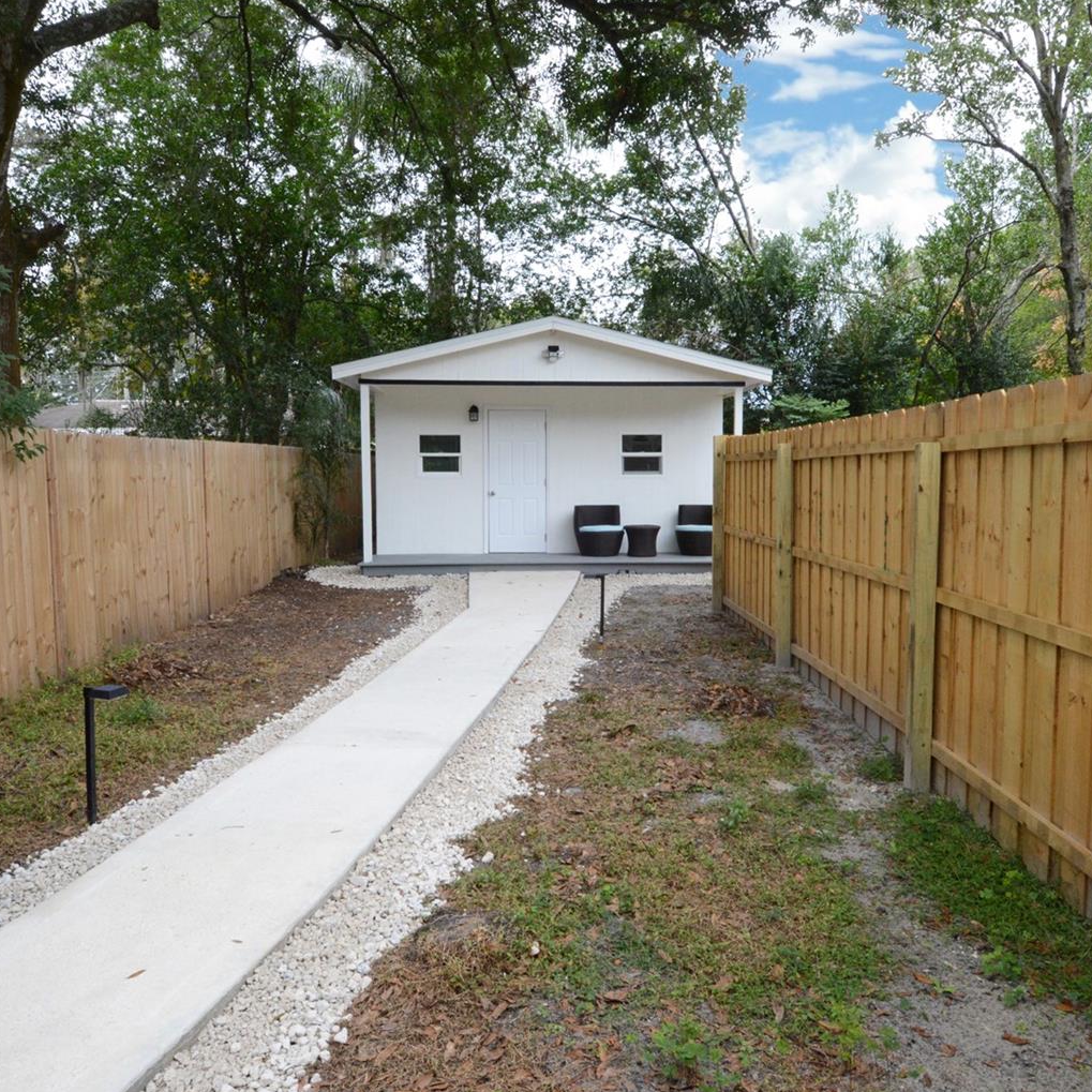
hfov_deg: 65.0
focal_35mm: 24
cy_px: 550
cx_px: 558
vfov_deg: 65.0
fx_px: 857
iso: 800
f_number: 13
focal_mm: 12
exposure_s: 1/125
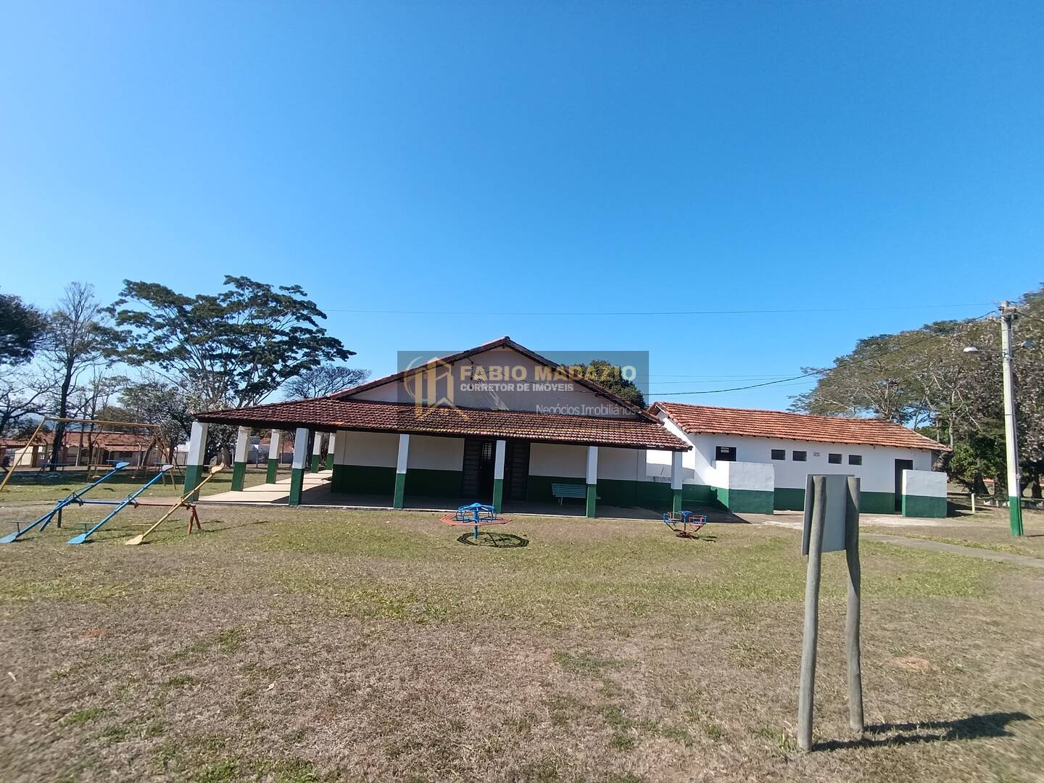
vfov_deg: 78.1
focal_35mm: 16
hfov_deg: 94.5
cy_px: 392
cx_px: 522
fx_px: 483
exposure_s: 1/697
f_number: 2.2
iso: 50
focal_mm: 1.65
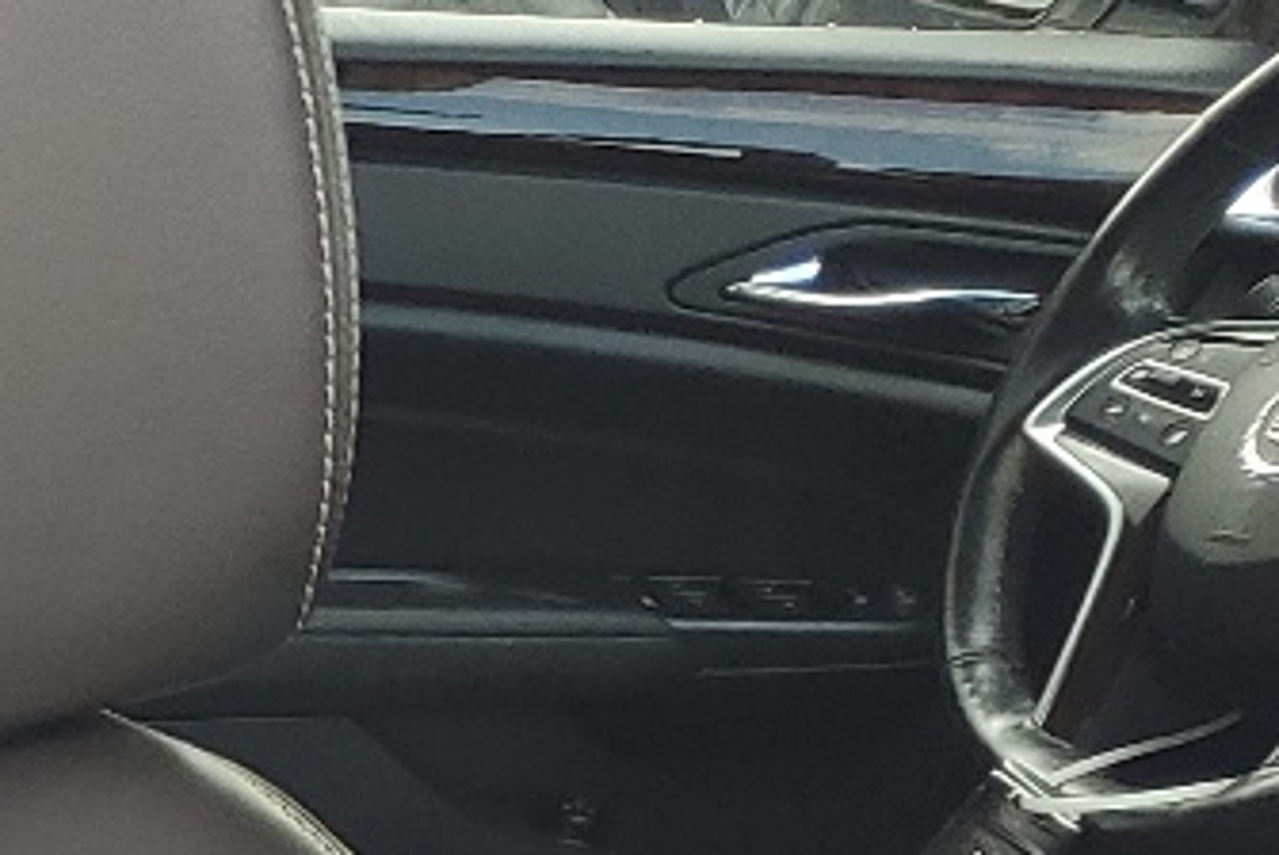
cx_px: -1455
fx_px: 4587
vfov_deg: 10.1
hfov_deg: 13.2
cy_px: 1523
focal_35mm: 129
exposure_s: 1/222
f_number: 1.5
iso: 50
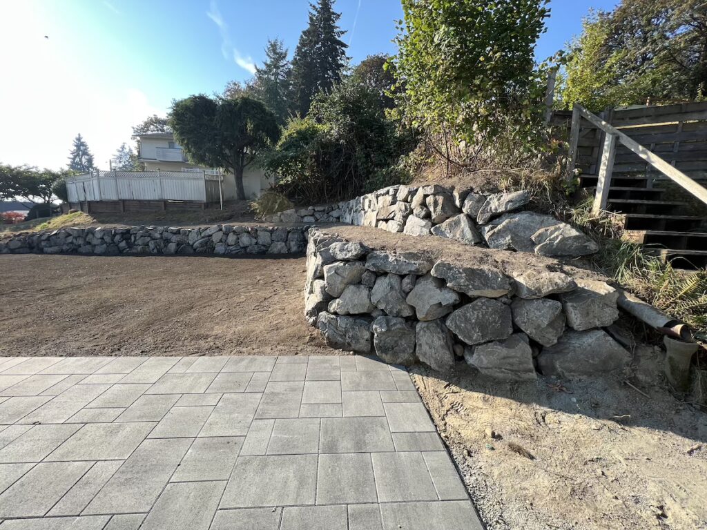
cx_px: 354
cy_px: 265
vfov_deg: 89.9
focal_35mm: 13
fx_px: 266
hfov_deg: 106.2
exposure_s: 1/511
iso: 32
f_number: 1.8
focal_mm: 1.57
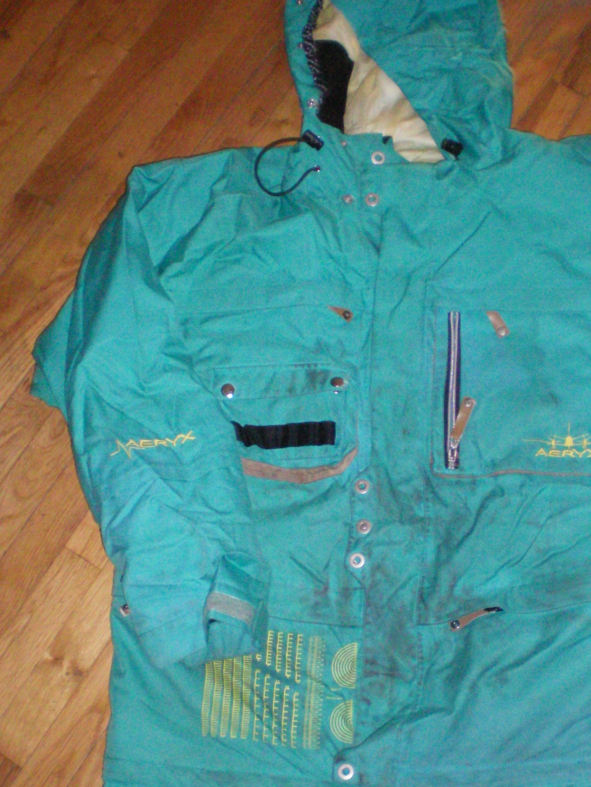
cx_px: 416
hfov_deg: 24.6
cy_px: 472
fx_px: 1343
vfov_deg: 32.6
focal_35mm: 59
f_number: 3.1
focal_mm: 6.3
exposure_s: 1/60
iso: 400
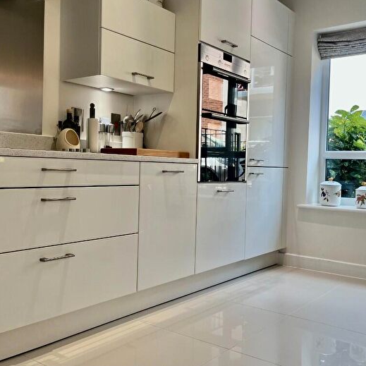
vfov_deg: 52.5
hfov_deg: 51.9
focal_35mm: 31
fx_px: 371
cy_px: 183
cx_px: 233
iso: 40
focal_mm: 5.1
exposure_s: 1/100
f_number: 1.6
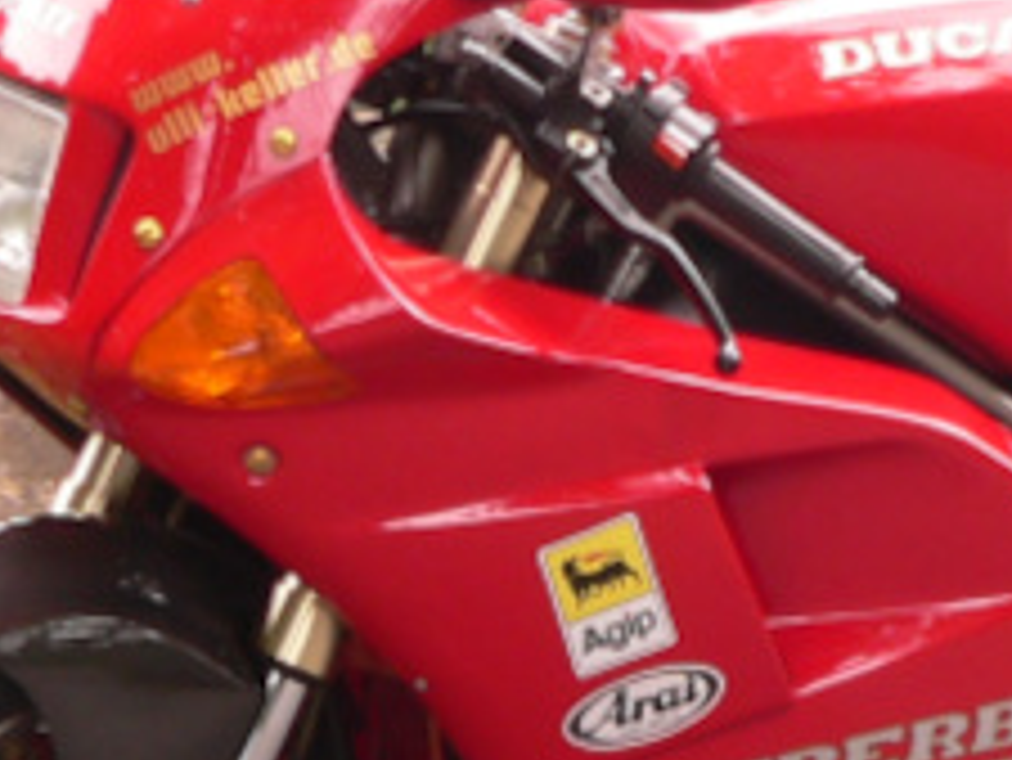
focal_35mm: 185
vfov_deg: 8.0
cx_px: 931
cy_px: 423
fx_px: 5411
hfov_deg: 10.6
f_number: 2.8
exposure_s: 1/80
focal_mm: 8.7
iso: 80
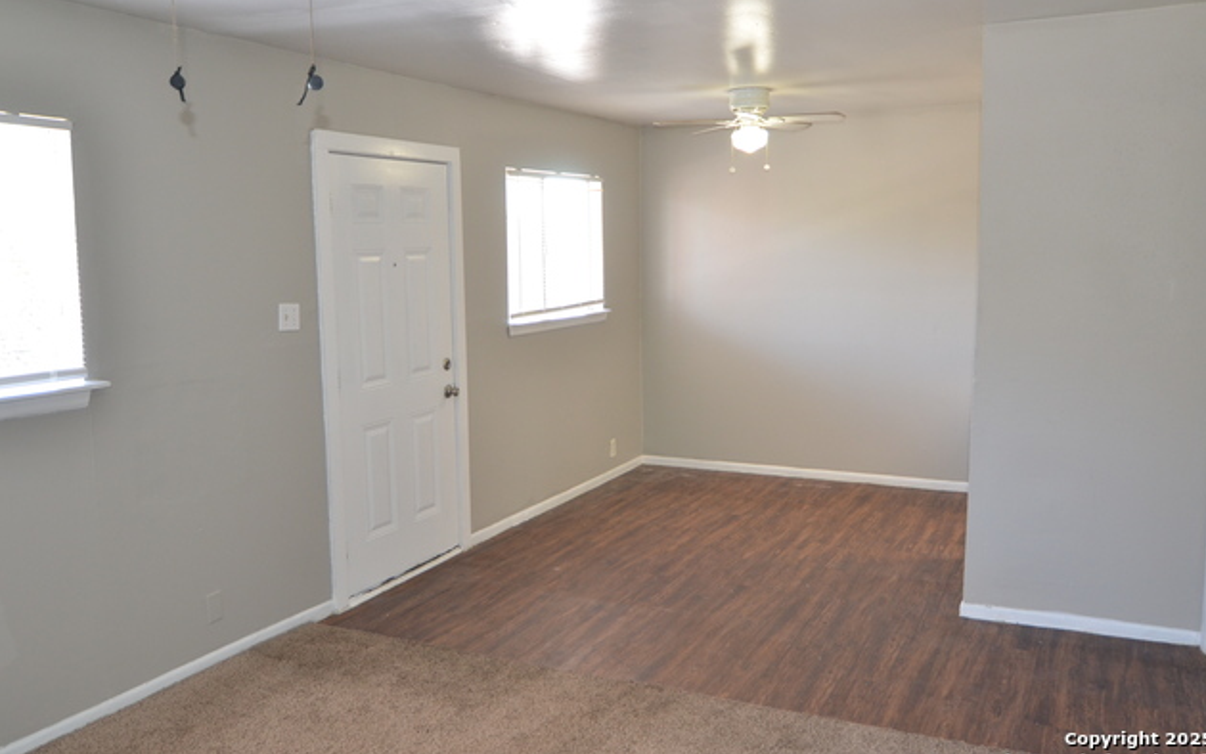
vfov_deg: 40.6
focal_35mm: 31
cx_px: 605
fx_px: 1019
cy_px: 367
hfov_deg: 61.2
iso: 720
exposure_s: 1/60
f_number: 4
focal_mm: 20
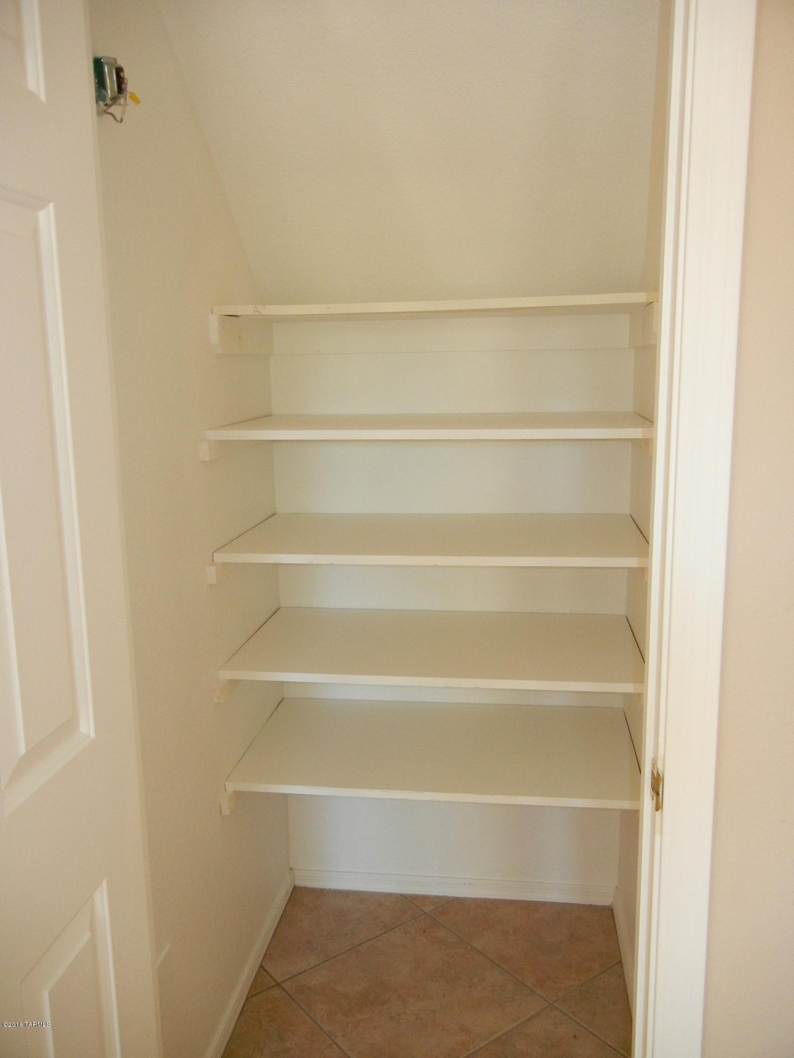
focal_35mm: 30
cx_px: 397
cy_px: 529
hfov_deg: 46.8
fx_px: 917
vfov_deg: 60.0
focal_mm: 5.4
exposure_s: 1/30
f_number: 3.5
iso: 400
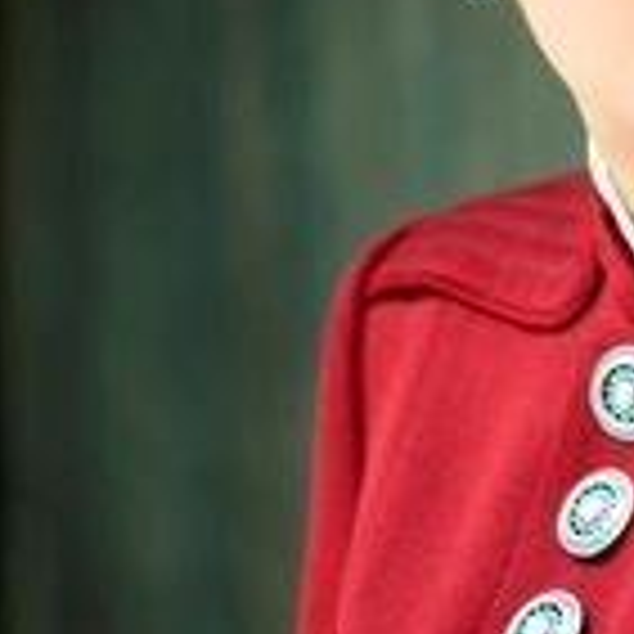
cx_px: 796
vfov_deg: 2.6
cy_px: 110
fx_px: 13718
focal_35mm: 662
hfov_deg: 2.6
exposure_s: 1/160
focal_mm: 200
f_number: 2.8
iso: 800
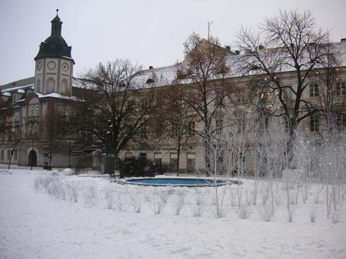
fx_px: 370
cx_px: 173
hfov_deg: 50.1
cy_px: 130
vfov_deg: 38.7
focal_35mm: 37
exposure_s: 1/30
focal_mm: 6.1
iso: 100
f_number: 2.8
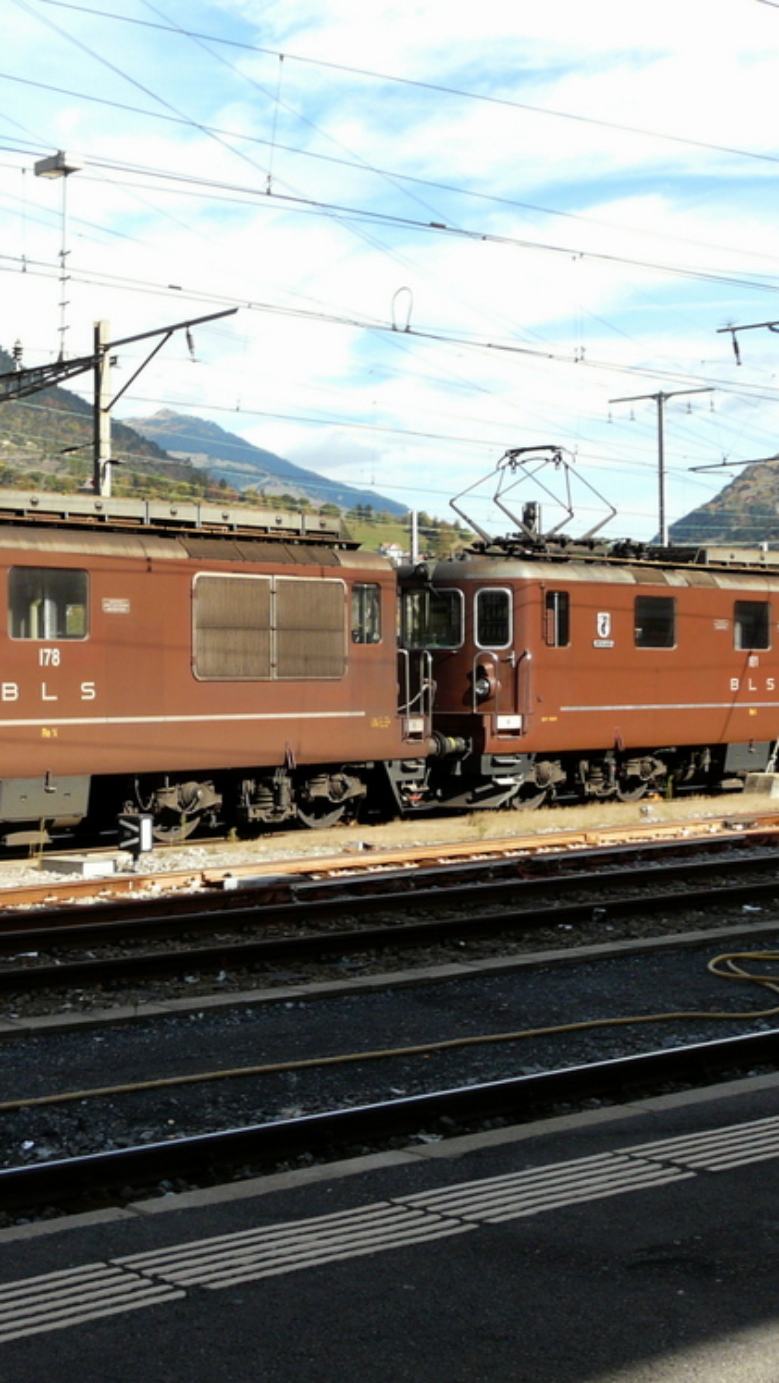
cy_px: 692
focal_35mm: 51
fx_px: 1872
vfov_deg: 40.6
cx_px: 41
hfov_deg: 22.8
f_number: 5
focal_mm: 5.7
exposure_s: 1/200
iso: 100
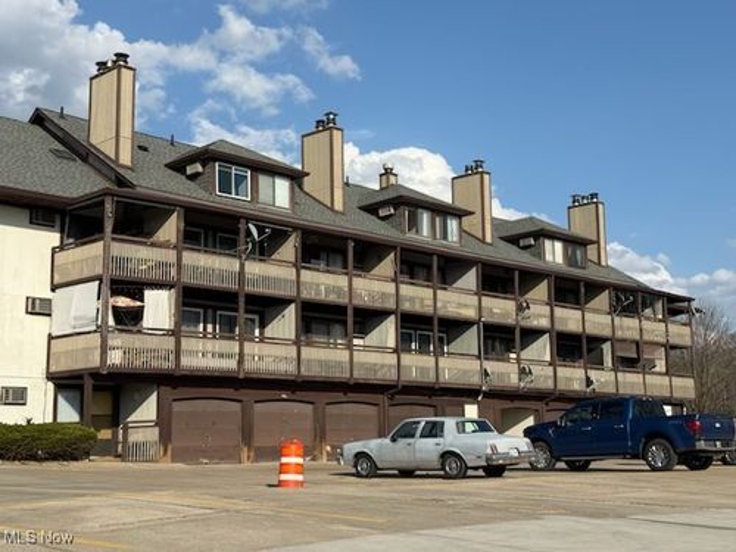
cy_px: 276
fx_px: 1021
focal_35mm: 48
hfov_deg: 39.7
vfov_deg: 30.3
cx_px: 368
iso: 100
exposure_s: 1/6536
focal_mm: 6.76
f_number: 1.78
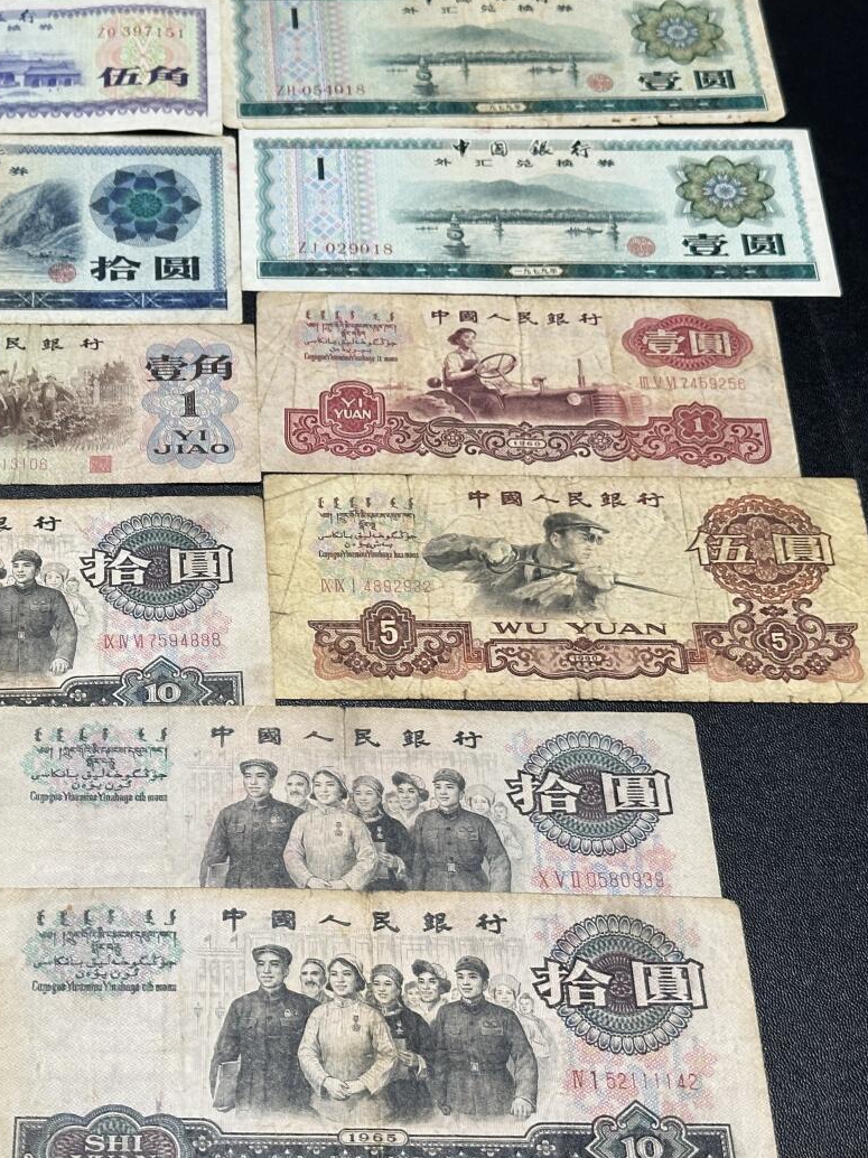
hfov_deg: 22.3
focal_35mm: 65
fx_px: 2174
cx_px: 195
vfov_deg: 29.8
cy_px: 583
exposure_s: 1/50
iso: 100
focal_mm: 6.86
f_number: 1.78
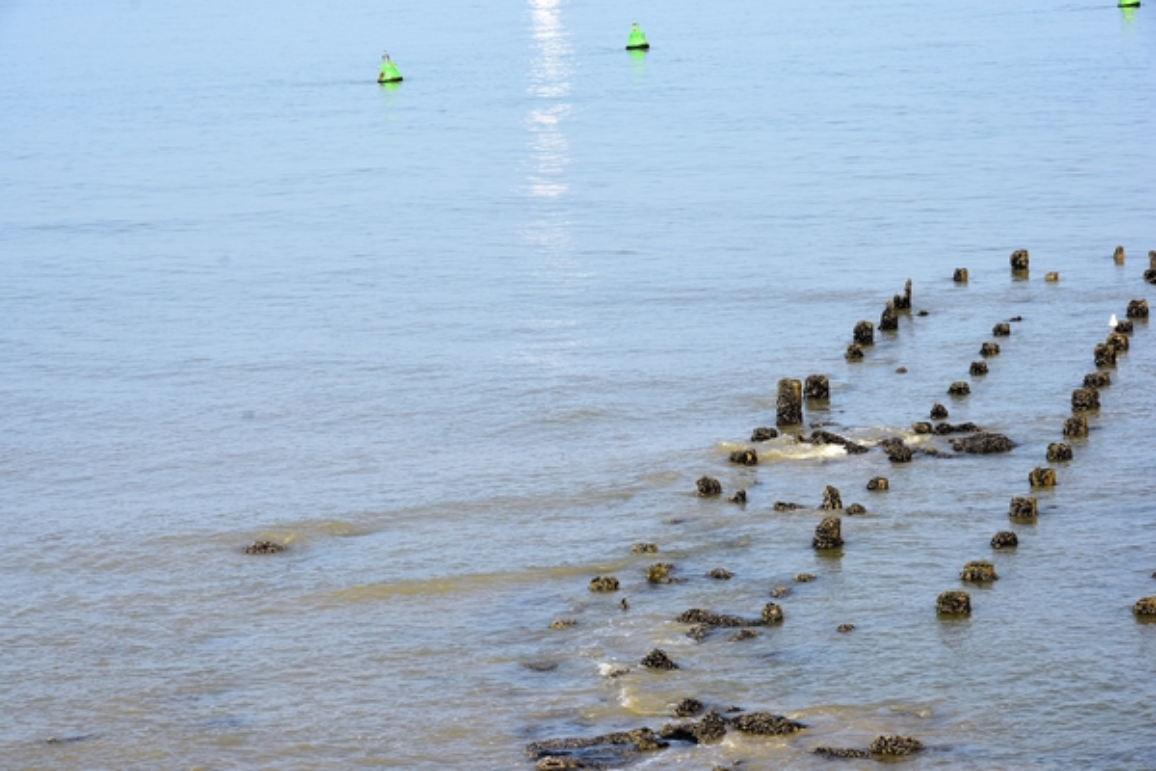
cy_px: 386
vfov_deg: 10.2
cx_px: 578
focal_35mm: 135
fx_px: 4335
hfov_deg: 15.2
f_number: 11
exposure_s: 1/125
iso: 100
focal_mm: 90
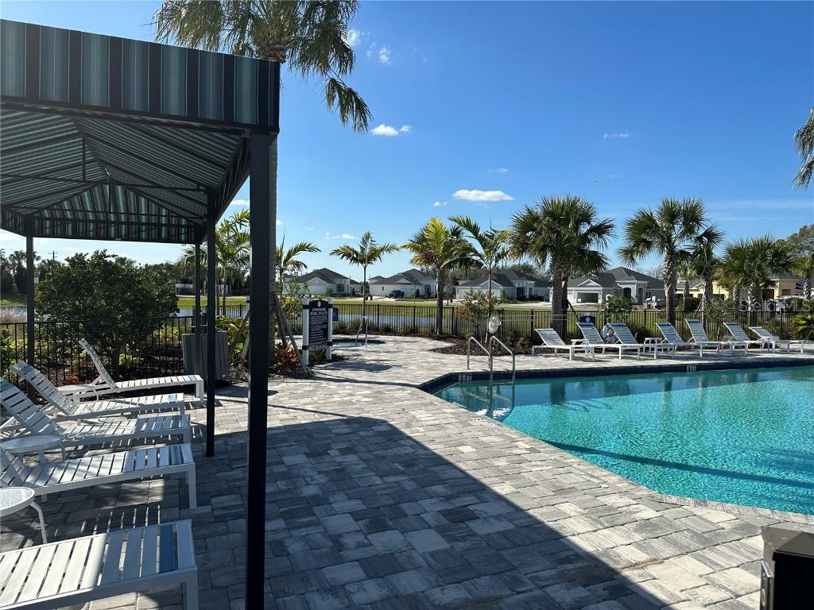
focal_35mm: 24
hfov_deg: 71.6
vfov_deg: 56.8
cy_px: 305
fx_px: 564
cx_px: 407
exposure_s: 1/5848
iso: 80
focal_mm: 6.86
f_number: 1.78
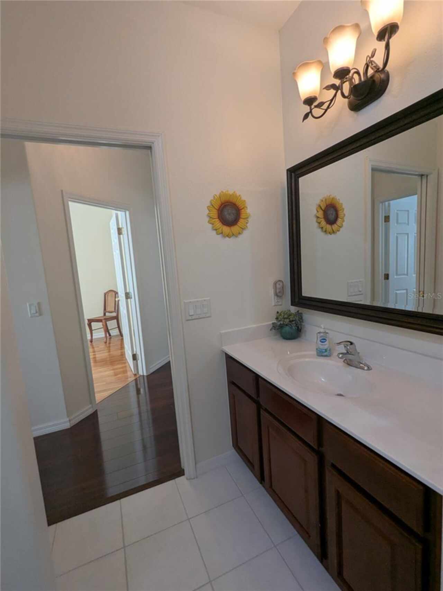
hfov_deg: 78.1
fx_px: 273
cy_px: 296
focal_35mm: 16
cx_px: 222
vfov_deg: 94.5
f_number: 2.2
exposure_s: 1/120
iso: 133
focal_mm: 2.35
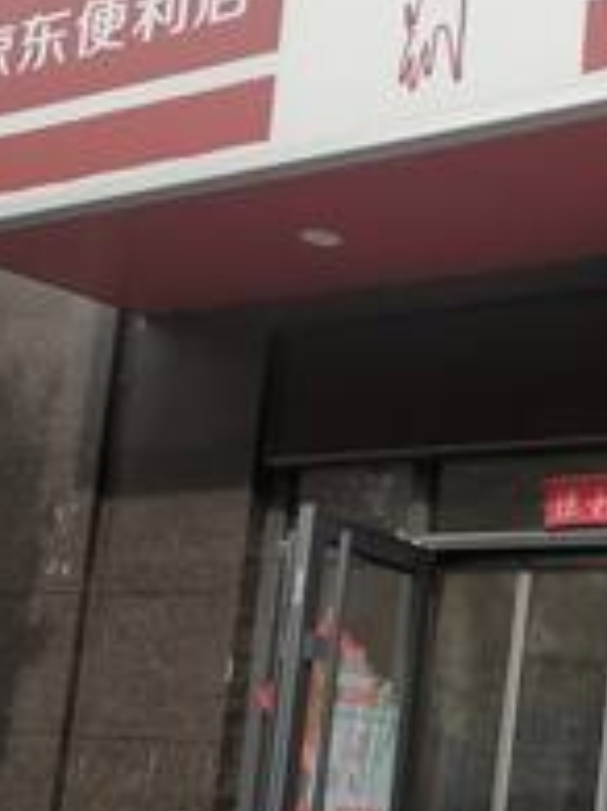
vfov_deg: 25.6
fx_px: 1779
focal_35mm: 76
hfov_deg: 18.7
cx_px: 636
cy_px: 520
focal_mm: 4.75
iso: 50
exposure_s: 1/1038
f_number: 1.8
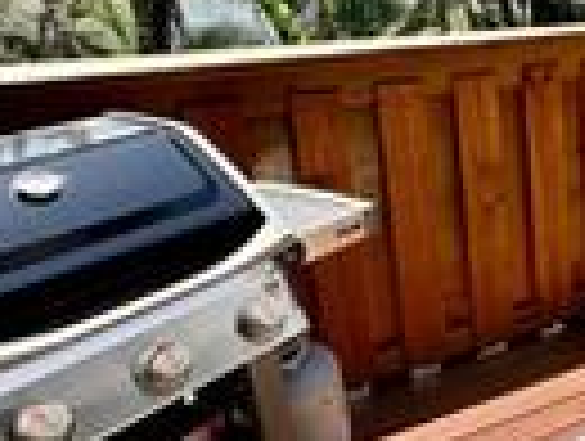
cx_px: 729
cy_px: 216
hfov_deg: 33.8
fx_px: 728
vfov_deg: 33.7
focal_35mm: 43
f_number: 2.2
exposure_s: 1/1092
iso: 40
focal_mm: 2.22
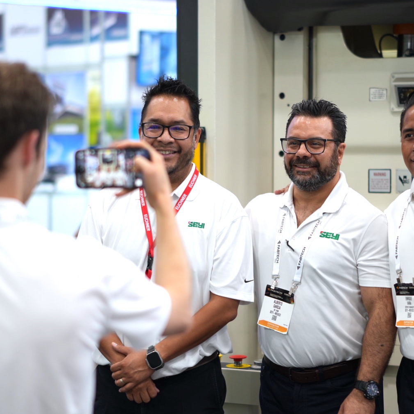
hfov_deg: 17.0
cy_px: 217
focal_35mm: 102
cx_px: 253
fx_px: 1380
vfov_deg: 17.1
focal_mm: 50
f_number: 1.4
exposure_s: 1/80
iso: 160
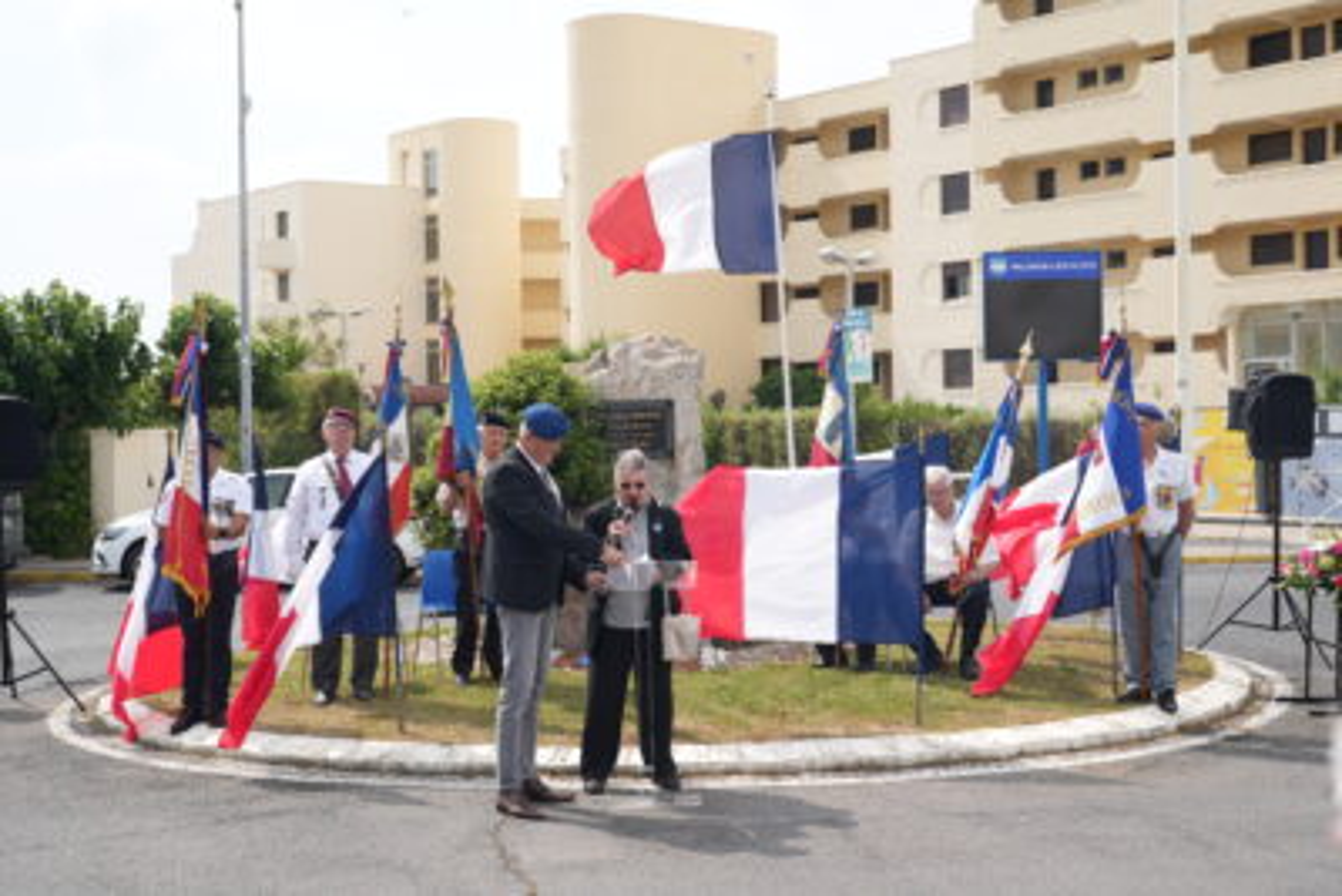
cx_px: 671
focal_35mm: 52
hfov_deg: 38.2
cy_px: 448
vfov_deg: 26.0
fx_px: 1939
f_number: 5.6
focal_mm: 52
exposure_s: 1/400
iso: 100
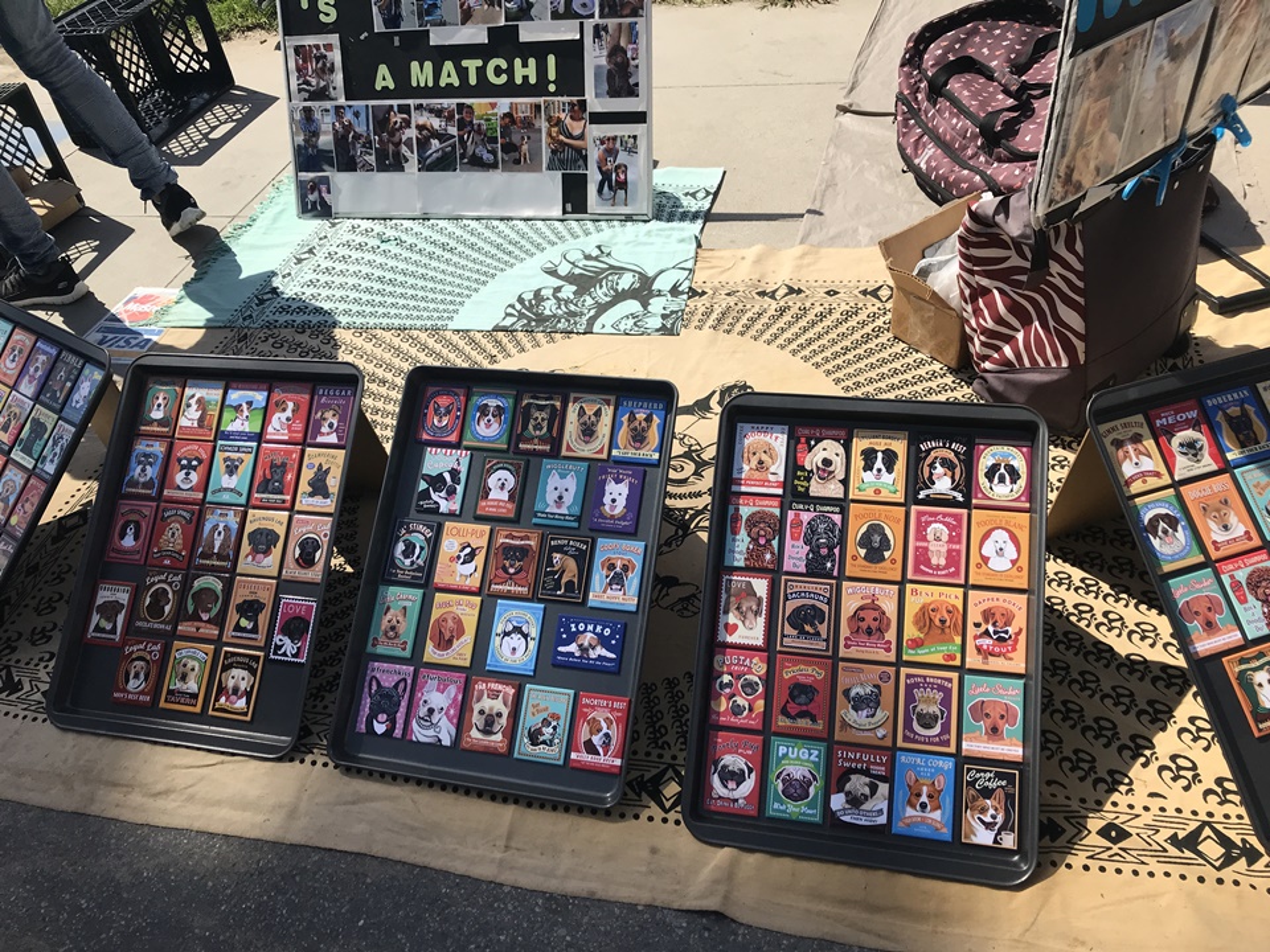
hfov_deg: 63.4
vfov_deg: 49.7
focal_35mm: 28
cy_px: 476
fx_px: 1027
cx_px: 635
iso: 20
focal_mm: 3.99
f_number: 1.8
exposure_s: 1/2907
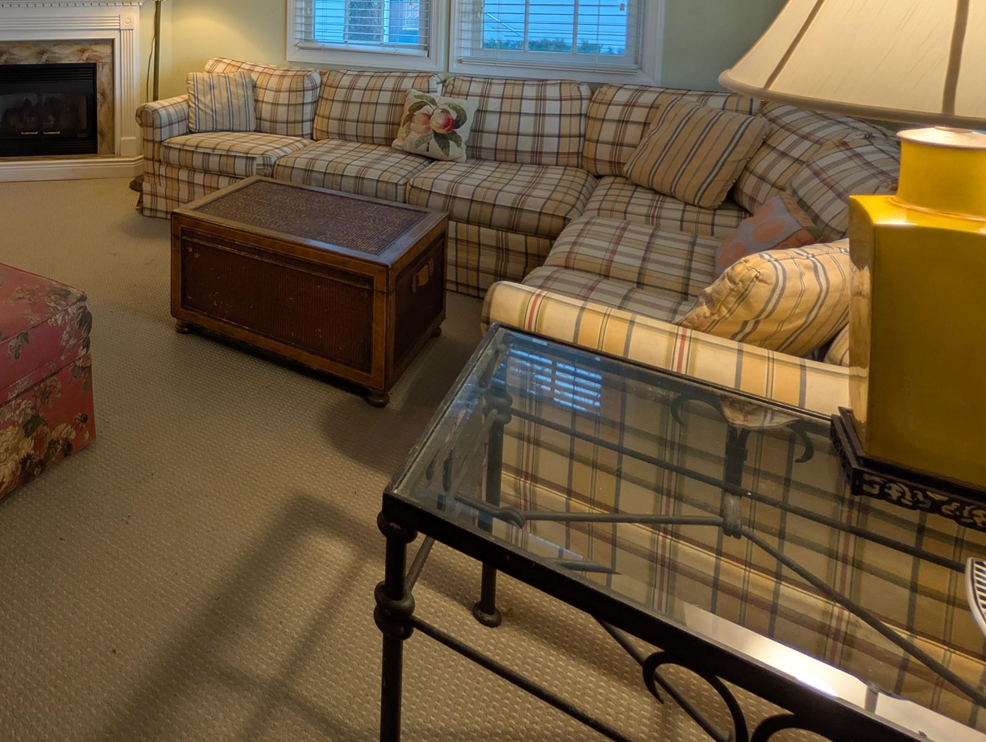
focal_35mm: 23
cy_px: 35
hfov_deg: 62.7
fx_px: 656
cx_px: 109
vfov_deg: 50.2
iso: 85
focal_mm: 2.02
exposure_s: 1/60
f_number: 1.7
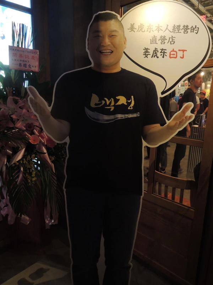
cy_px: 142
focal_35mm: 24
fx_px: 197
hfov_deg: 56.8
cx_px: 106
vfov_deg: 71.6
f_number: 2.8
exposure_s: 1/20
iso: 400
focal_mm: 4.3
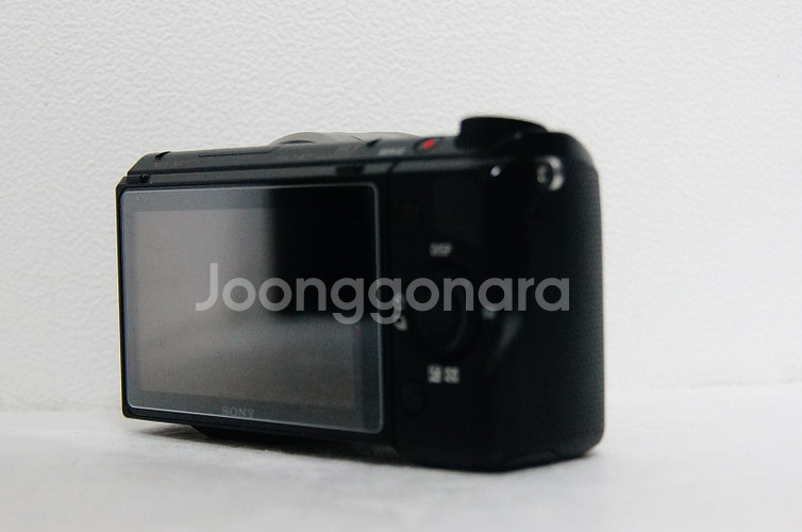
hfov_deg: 25.8
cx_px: 380
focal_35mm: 79
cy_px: 294
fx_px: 1751
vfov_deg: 17.3
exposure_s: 1/60
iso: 2000
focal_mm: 35
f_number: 4.5
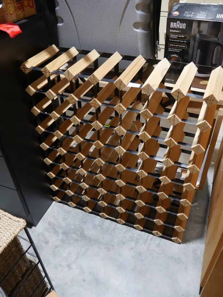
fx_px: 257
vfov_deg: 59.9
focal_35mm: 30
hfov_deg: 46.8
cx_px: 112
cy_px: 148
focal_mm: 15
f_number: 3.6
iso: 500
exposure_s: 1/60
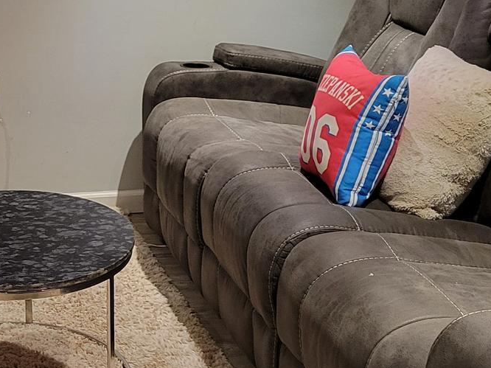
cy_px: 35
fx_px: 1134
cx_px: -68
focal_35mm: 80
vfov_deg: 18.1
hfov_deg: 22.8
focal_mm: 5.4
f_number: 1.8
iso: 400
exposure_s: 1/55
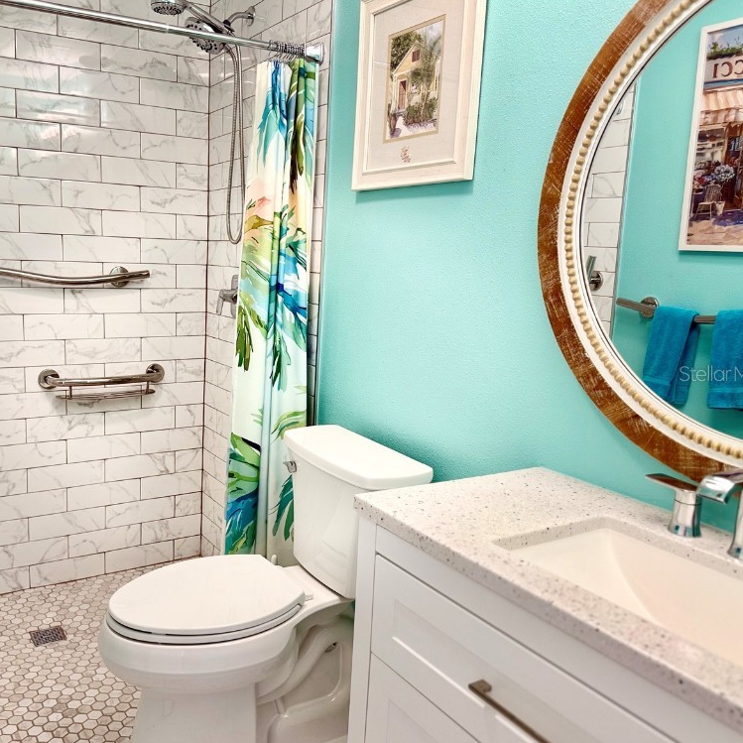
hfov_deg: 54.8
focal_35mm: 29
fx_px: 704
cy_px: 373
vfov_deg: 55.6
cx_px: 265
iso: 100
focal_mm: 6.76
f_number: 1.78
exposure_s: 1/120
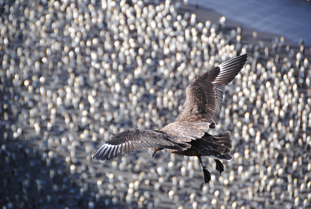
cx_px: 156
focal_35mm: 202
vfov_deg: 6.8
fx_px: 1751
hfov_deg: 10.1
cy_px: 104
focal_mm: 135
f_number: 5.6
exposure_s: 1/500
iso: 360
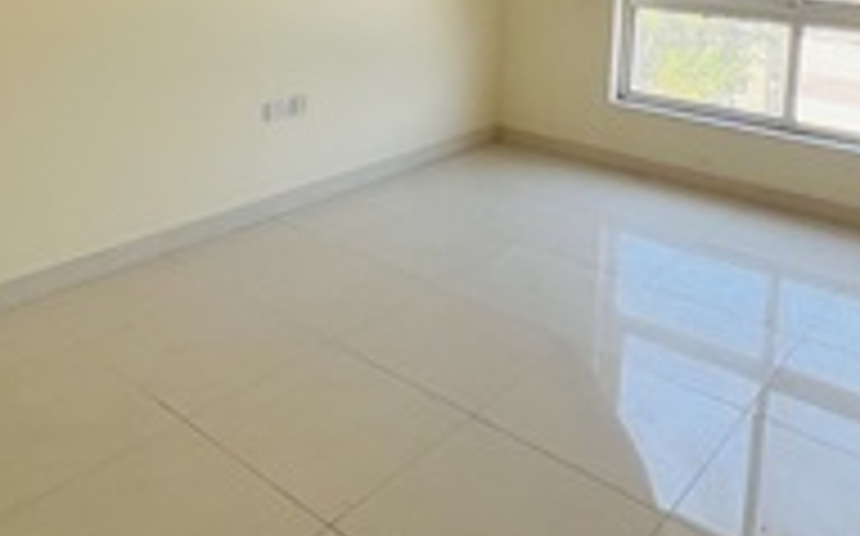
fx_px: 773
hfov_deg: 58.1
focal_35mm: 33
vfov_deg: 34.9
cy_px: 7
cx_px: 389
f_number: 1.8
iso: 80
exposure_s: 1/99
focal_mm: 1.57
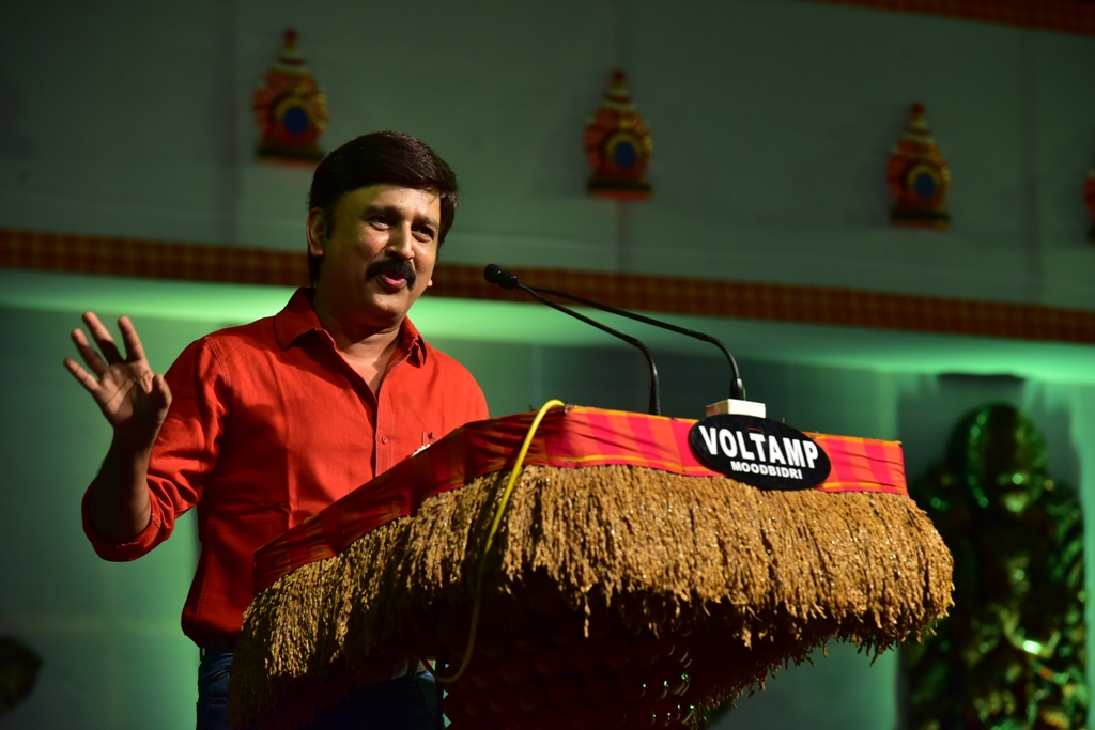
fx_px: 5019
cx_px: 548
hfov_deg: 12.5
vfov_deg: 8.3
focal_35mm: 165
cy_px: 365
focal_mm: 165
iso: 1000
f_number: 9
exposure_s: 1/320
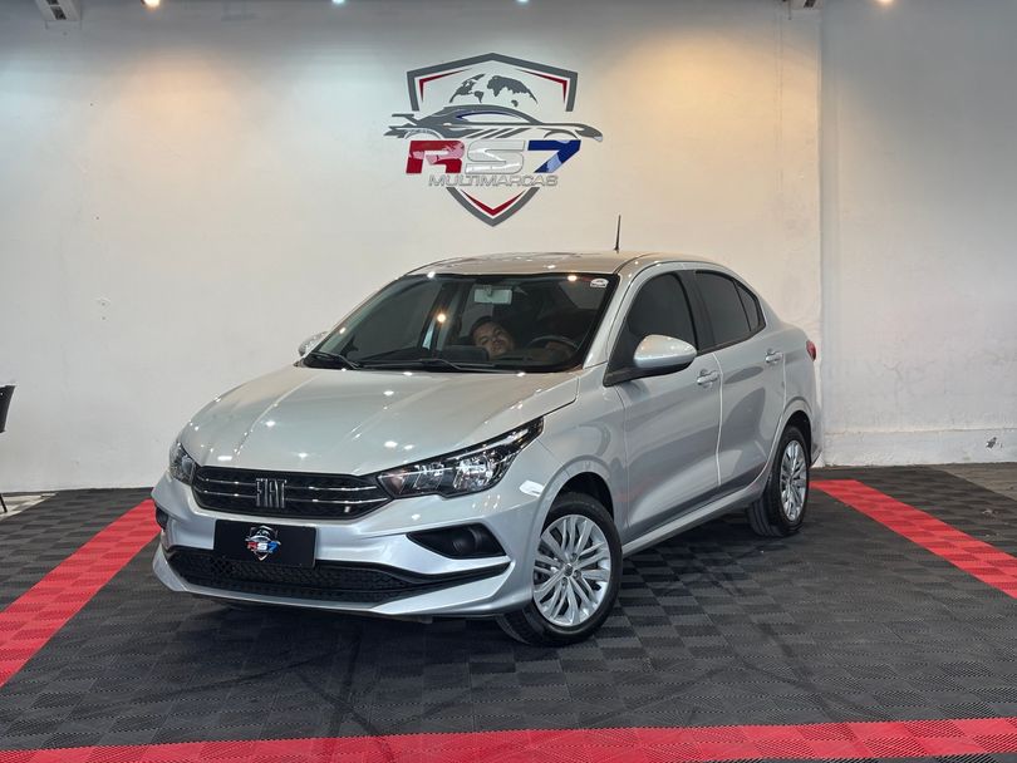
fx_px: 1528
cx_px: 508
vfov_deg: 28.0
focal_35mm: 52
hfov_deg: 36.8
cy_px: 382
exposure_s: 1/120
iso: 32
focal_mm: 5.96
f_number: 1.6
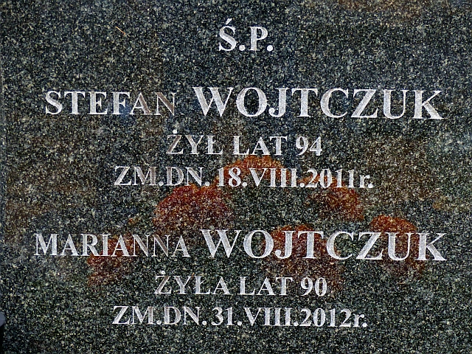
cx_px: 236
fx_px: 1650
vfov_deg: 12.2
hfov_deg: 16.3
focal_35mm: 121
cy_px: 177
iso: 400
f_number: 2.8
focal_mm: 21.8
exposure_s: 1/60
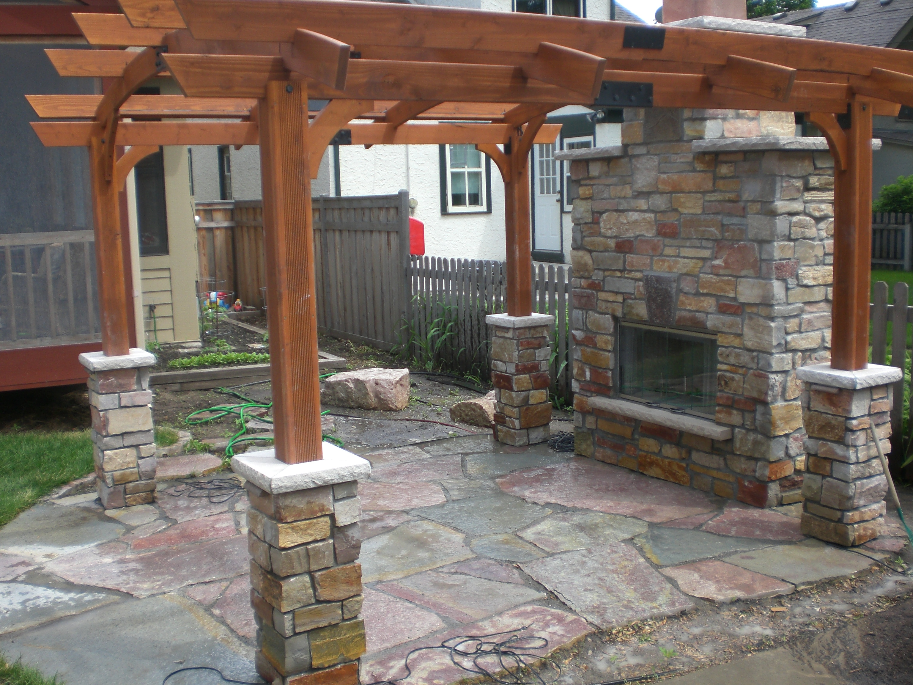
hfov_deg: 49.0
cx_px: 456
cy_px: 342
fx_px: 1002
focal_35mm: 38
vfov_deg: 37.7
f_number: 3.1
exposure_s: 1/250
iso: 50
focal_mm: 6.3
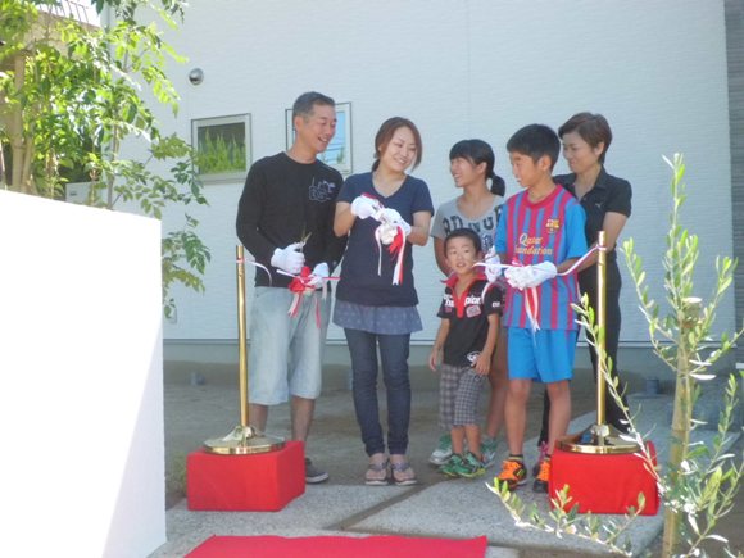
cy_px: 279
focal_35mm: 47
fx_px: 1010
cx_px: 372
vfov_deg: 30.9
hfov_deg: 40.4
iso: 200
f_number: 3.4
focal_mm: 8.3
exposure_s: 1/500
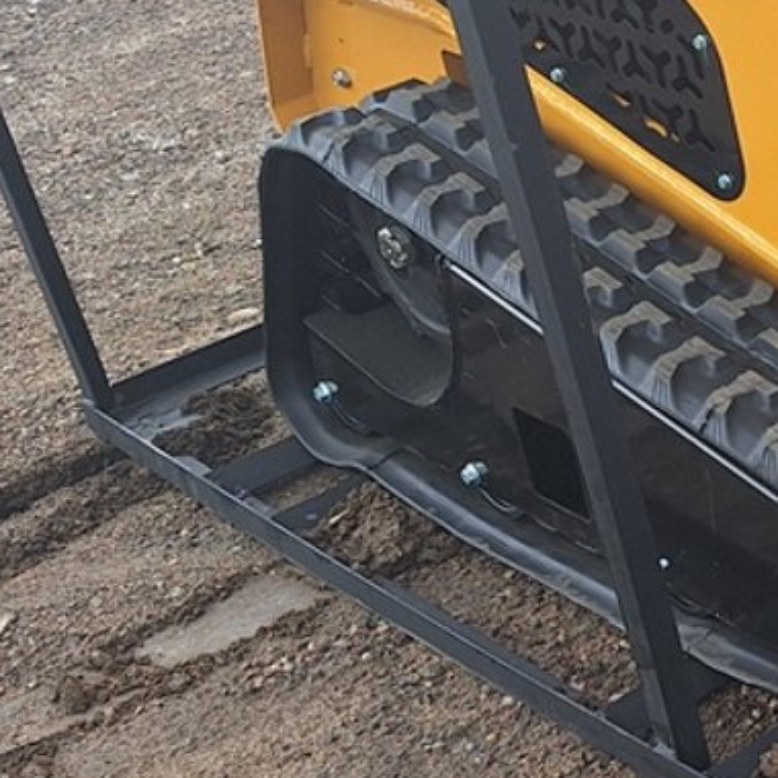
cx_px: 1322
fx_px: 2060
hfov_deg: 17.9
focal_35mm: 81
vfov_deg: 21.2
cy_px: 200
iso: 40
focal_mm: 5.54
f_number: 1.8
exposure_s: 1/412
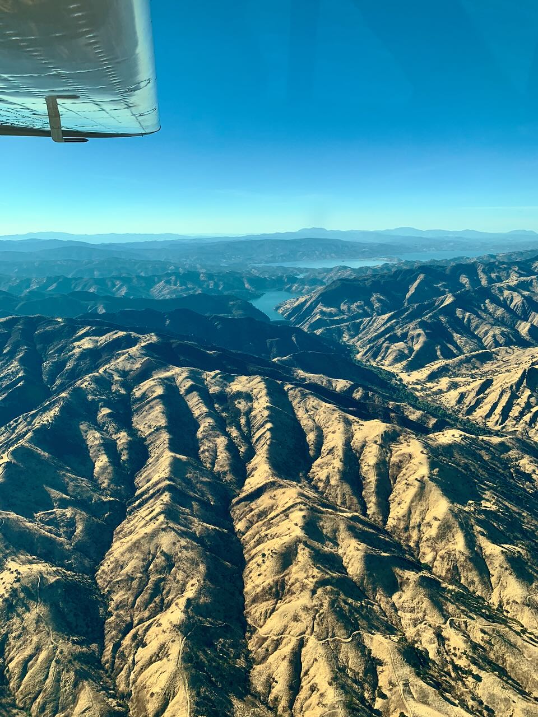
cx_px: 269
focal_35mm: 26
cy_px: 358
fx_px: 539
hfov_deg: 53.1
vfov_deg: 67.3
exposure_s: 1/1880
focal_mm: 4.25
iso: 25
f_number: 1.8
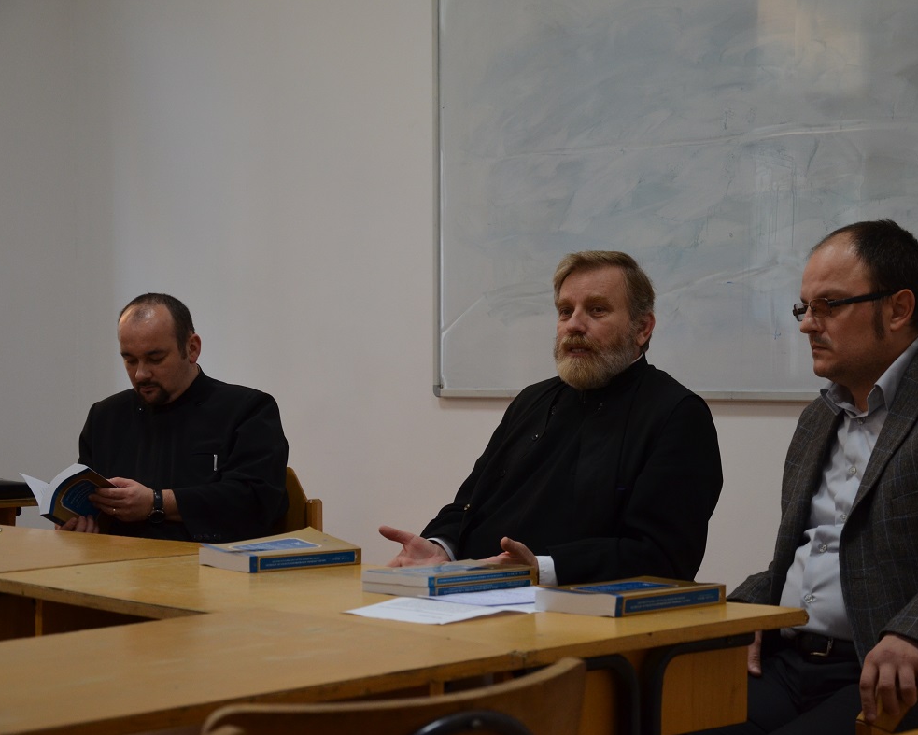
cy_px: 368
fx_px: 1957
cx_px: 541
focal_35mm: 72
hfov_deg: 26.4
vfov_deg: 21.3
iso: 800
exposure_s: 1/60
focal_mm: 42
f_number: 4.8
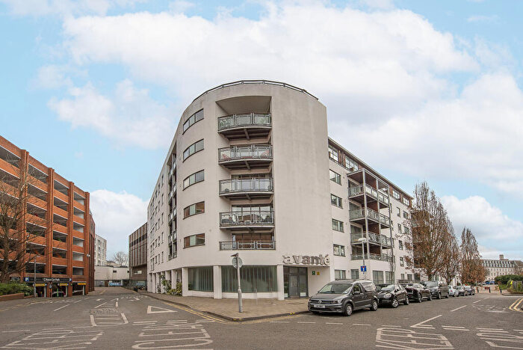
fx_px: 204
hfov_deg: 104.2
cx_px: 262
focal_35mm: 14
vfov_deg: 81.3
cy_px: 175
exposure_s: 1/3200
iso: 500
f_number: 6.3
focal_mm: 14
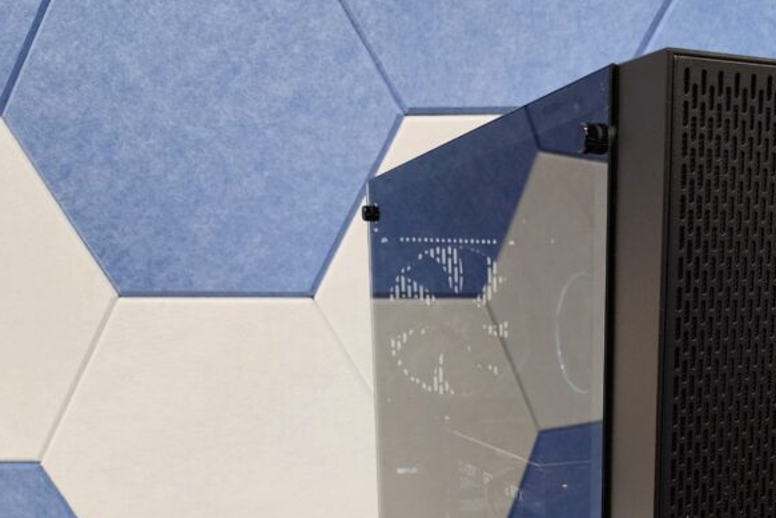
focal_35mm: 42
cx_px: 524
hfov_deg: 45.6
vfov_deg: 30.0
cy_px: 501
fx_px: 906
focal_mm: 6.4
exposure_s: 1/120
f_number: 1.8
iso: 500
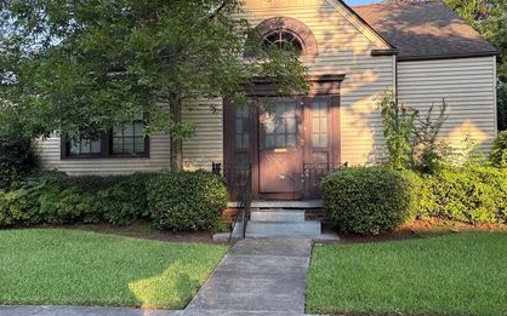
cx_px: 258
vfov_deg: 38.3
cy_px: 156
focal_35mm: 33
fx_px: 456
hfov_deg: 58.2
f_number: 1.6
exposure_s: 1/456
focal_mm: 5.96
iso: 64
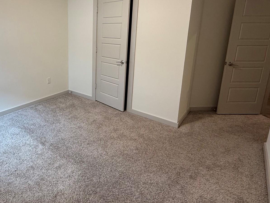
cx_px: 83
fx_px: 187
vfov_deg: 55.9
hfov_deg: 68.9
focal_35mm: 24
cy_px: 72
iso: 200
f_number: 2.2
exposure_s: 1/60
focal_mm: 2.22
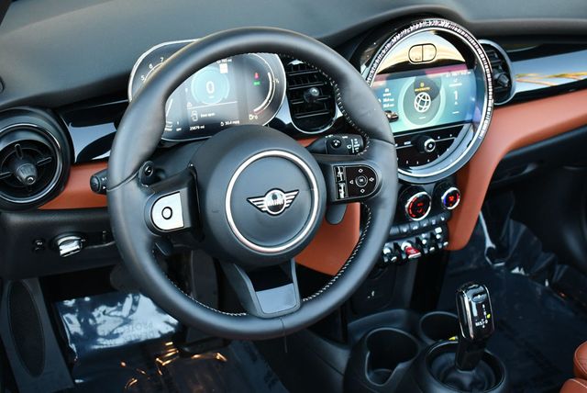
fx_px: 816
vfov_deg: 27.0
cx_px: 294
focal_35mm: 50
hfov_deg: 39.6
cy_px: 196
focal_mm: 25
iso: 800
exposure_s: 1/200
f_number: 4
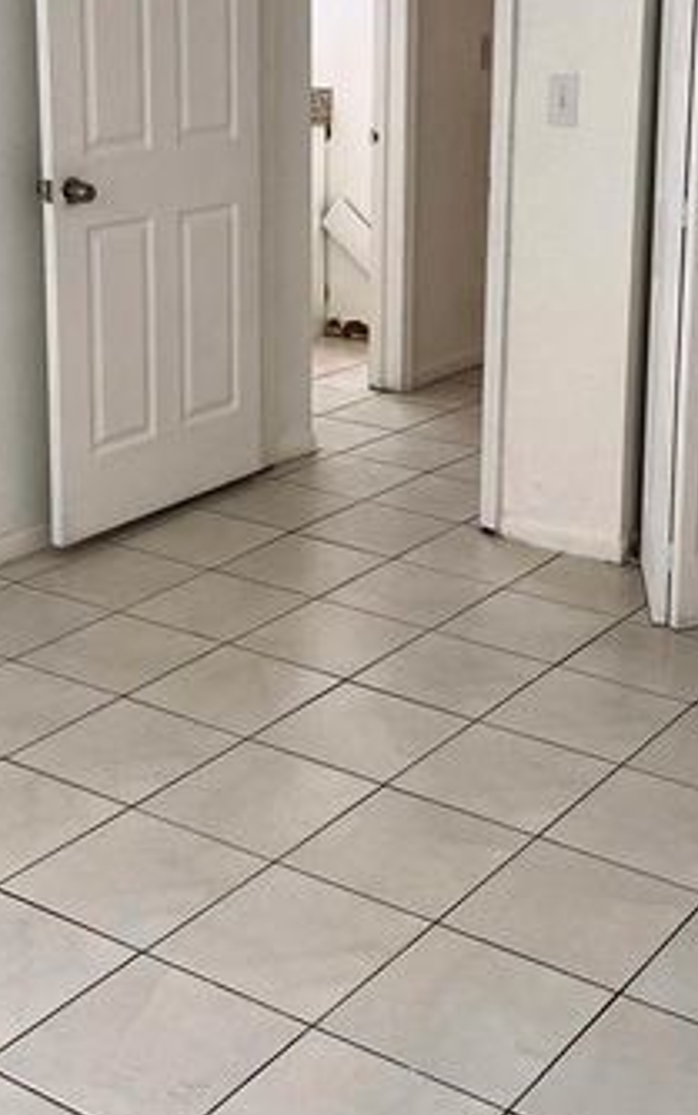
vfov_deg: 36.3
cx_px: 441
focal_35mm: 55
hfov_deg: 23.5
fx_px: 1673
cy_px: 329
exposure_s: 1/120
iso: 100
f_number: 1.8
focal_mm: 4.25
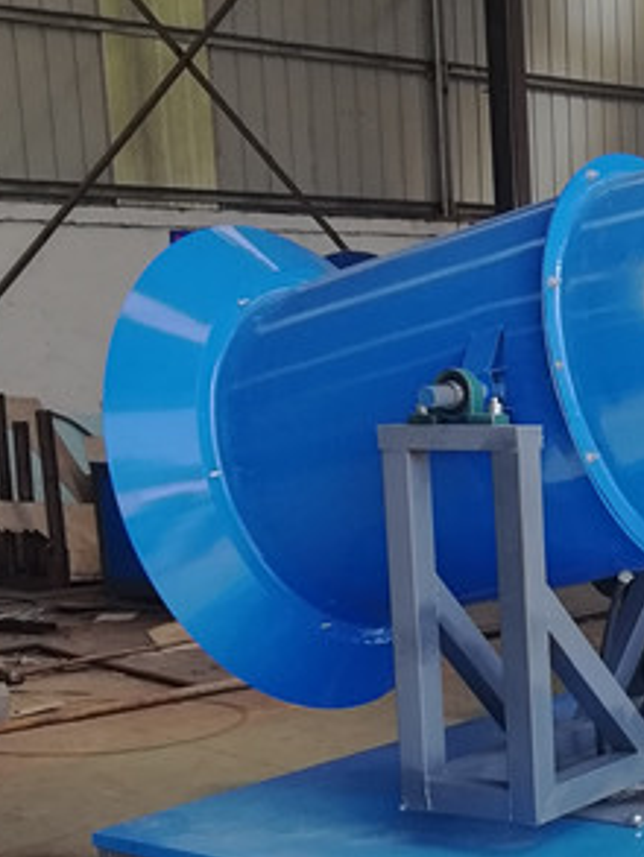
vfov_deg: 26.7
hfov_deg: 19.6
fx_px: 1760
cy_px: 717
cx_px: 764
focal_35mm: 71
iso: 50
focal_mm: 3.46
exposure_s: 1/262
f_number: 2.2
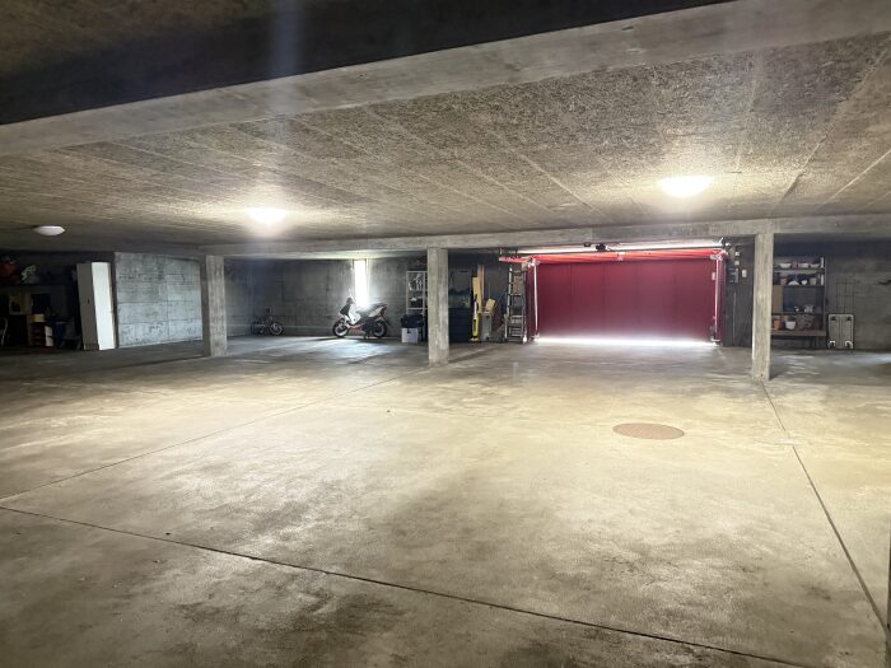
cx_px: 446
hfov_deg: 71.6
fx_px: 618
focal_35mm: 24
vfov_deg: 56.8
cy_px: 334
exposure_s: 1/30
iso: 1250
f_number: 1.78
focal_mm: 6.76
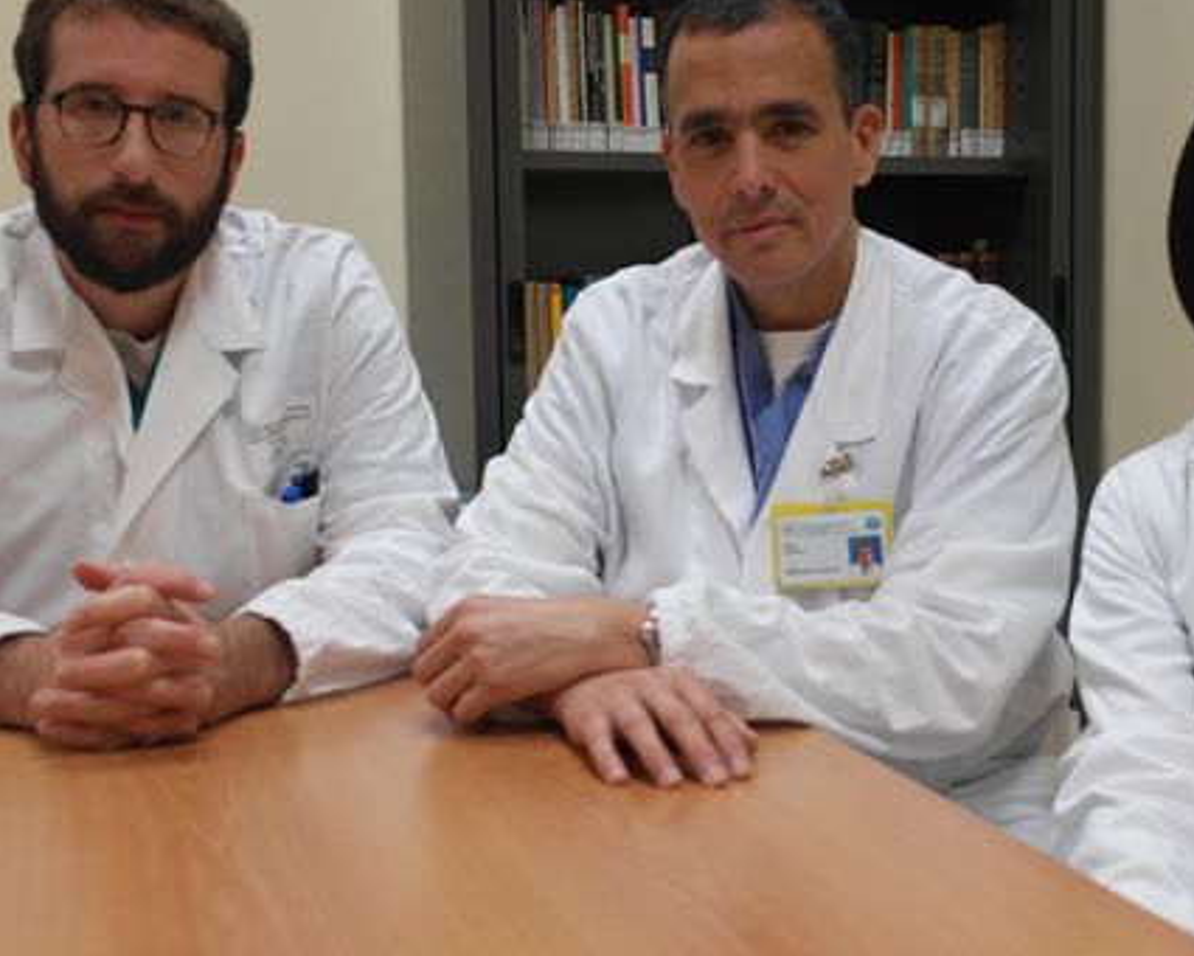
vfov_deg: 28.6
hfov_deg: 35.1
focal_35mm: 53
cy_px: 471
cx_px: 759
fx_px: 1873
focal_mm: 20
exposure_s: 1/60
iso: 400
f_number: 3.5
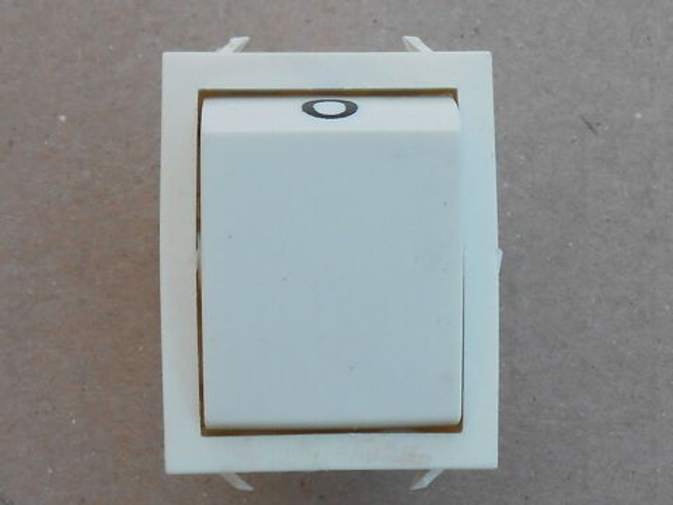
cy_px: 252
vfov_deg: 41.8
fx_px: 661
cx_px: 336
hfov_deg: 54.0
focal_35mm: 34
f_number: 3.9
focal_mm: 6
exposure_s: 1/60
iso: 80
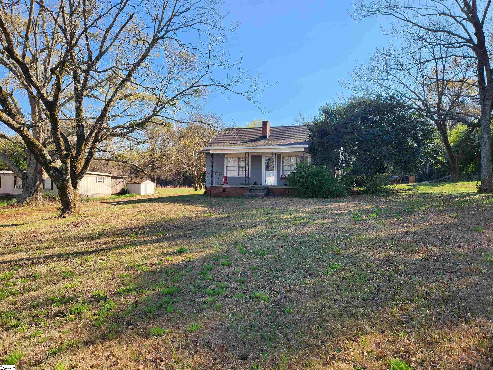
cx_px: 246
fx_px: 328
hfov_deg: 73.9
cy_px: 185
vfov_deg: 58.9
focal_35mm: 23
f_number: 1.8
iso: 20
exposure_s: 1/730
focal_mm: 5.4
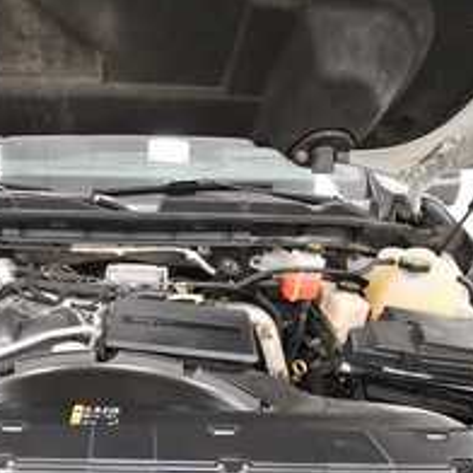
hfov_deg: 58.7
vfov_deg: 60.1
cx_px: 138
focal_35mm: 26
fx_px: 402
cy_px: 296
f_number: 4.5
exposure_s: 1/125
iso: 2000
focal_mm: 10
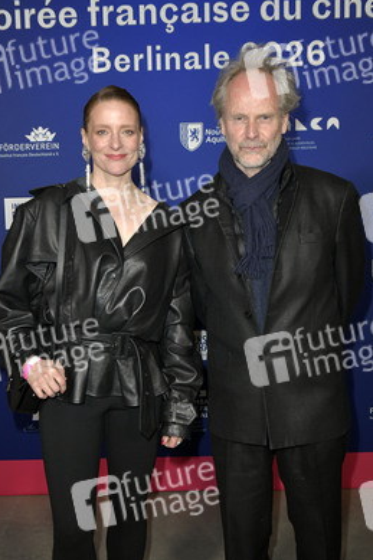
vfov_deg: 51.9
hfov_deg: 35.9
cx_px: 187
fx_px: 576
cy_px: 281
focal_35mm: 37
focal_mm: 36
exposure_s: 1/250
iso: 2000
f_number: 5.6
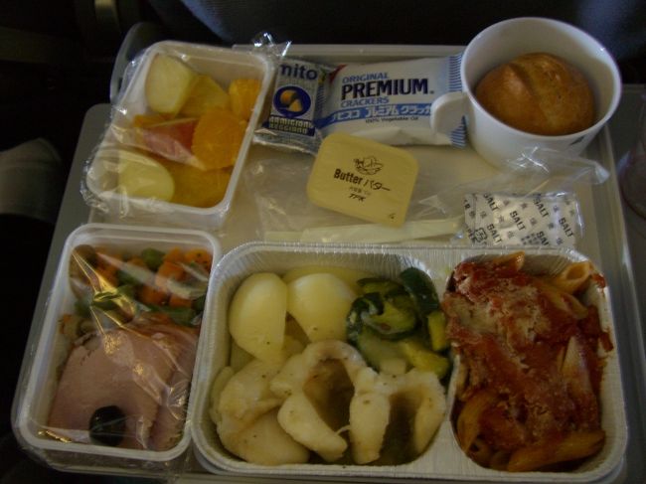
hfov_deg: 49.0
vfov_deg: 37.7
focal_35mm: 38
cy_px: 242
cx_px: 323
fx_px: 709
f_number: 2.8
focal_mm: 7.9
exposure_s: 1/8
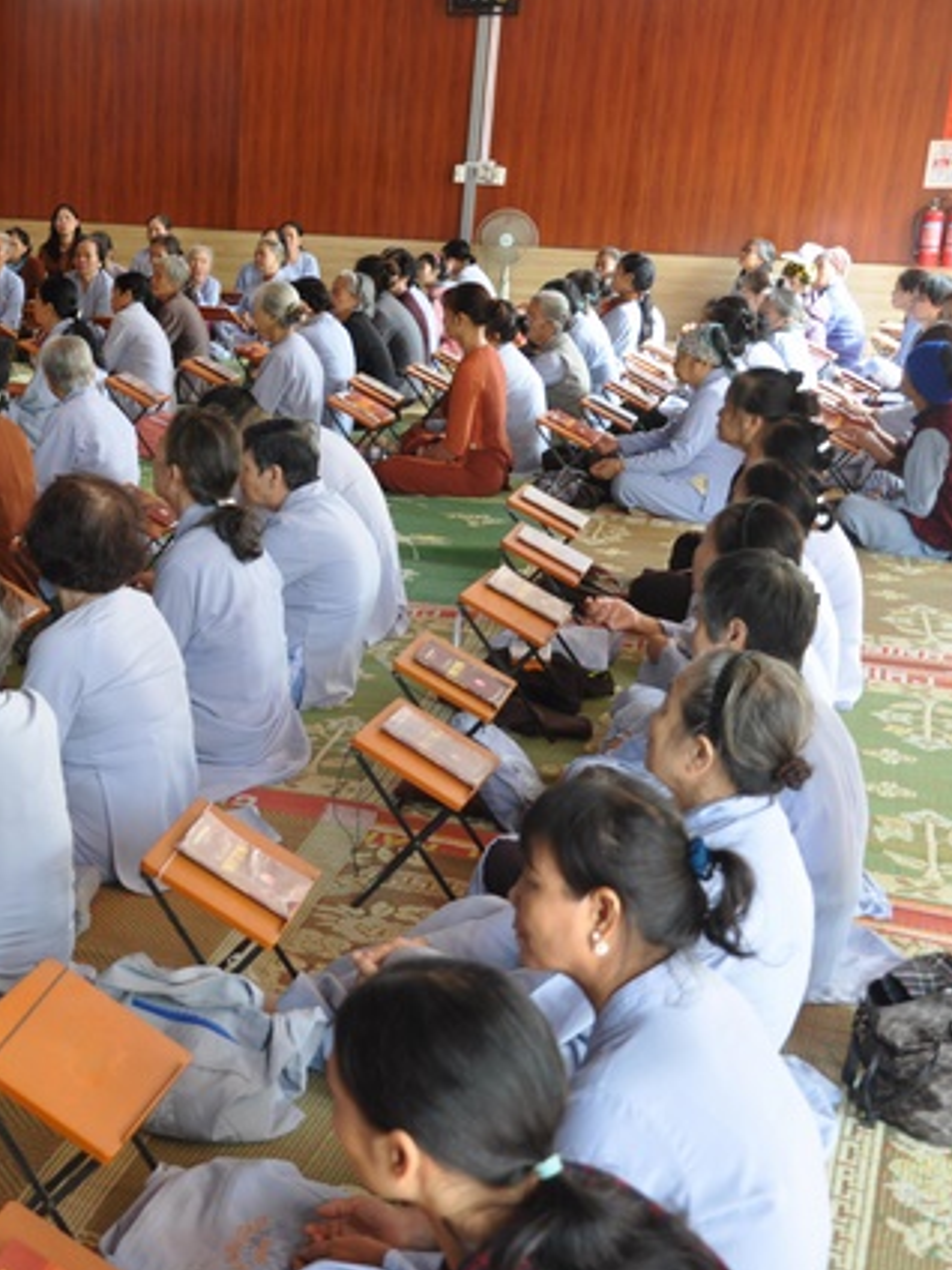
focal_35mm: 53
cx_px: 36
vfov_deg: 36.2
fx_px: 1943
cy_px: 641
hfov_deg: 26.3
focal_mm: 24
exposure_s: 1/25
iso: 250
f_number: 5
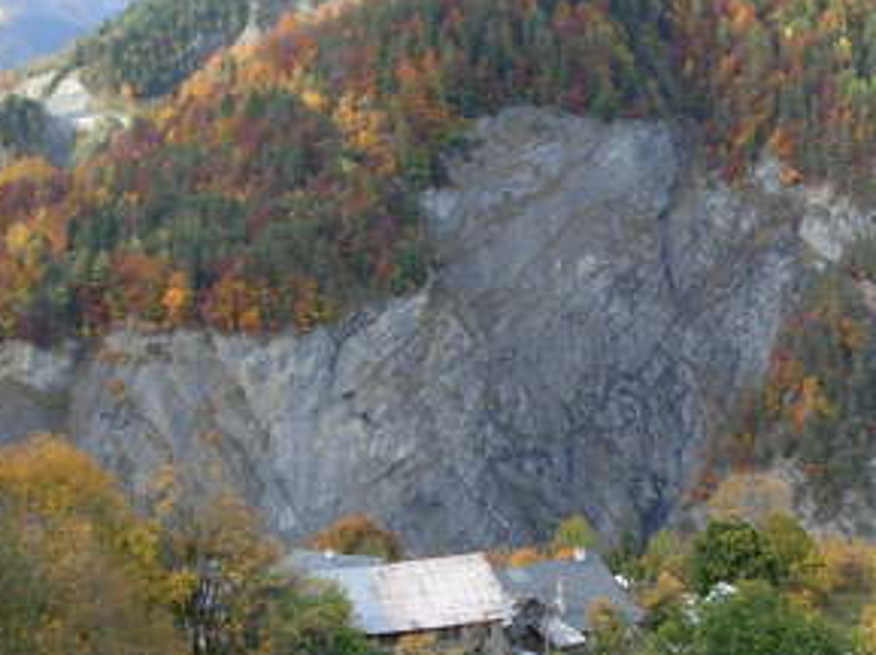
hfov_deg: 24.4
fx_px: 1997
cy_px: 485
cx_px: 694
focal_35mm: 79
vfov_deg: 18.5
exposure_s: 1/140
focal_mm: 6.3
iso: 79
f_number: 2.9
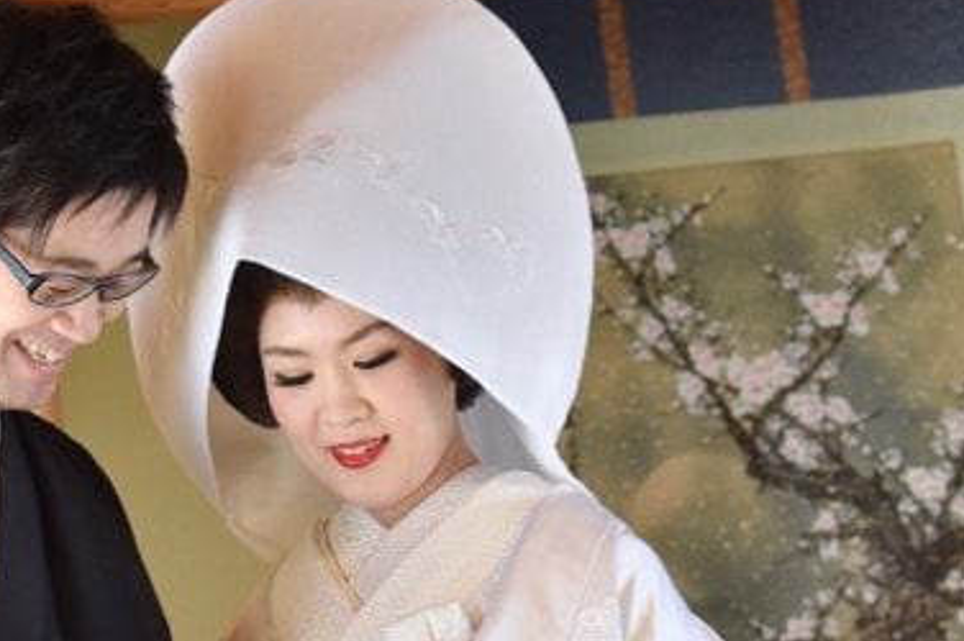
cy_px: 506
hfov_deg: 14.6
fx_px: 3746
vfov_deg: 9.8
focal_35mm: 140
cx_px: 269
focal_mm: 72
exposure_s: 1/160
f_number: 5.6
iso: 2000
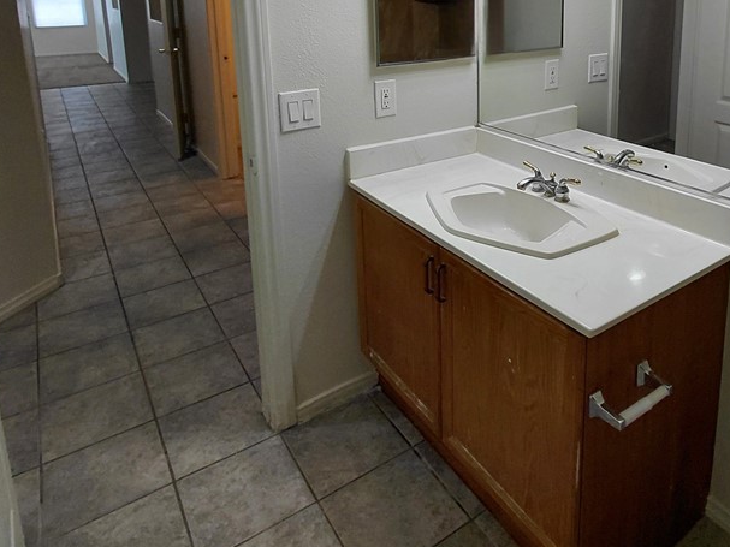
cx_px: 473
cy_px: 95
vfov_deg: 47.9
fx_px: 569
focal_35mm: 27
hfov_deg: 64.0
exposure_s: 1/60.2
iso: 40
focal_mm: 1.64
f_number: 2.2
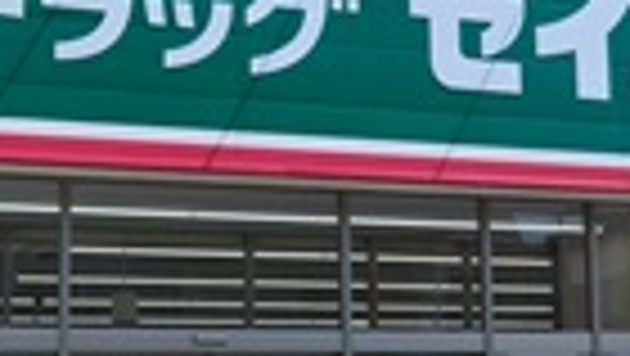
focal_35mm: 94
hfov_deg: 22.4
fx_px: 1571
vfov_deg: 12.9
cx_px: 504
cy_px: 140
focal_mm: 14
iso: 360
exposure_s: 1/500
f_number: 11
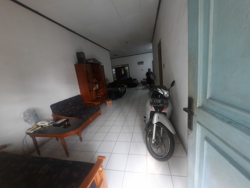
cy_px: 94
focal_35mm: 13
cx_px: 125
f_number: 2.2
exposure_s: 1/25
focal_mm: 1.74
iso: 200
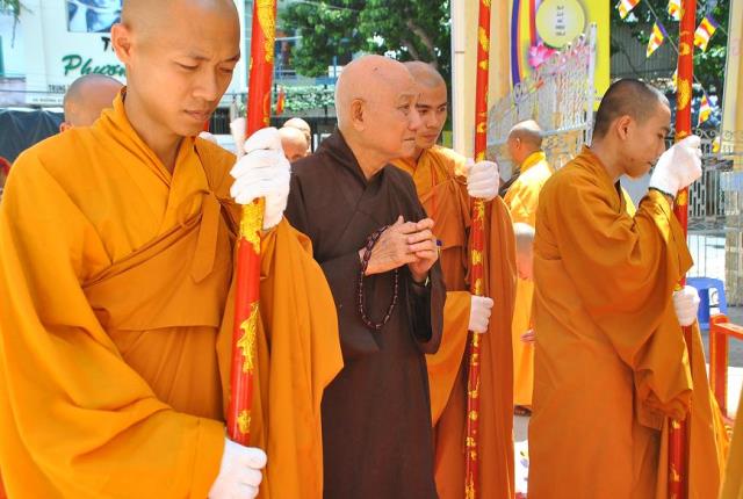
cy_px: 250
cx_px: 372
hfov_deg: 49.4
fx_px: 807
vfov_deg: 34.4
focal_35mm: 39
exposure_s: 1/160
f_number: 5.6
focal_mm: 26
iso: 200
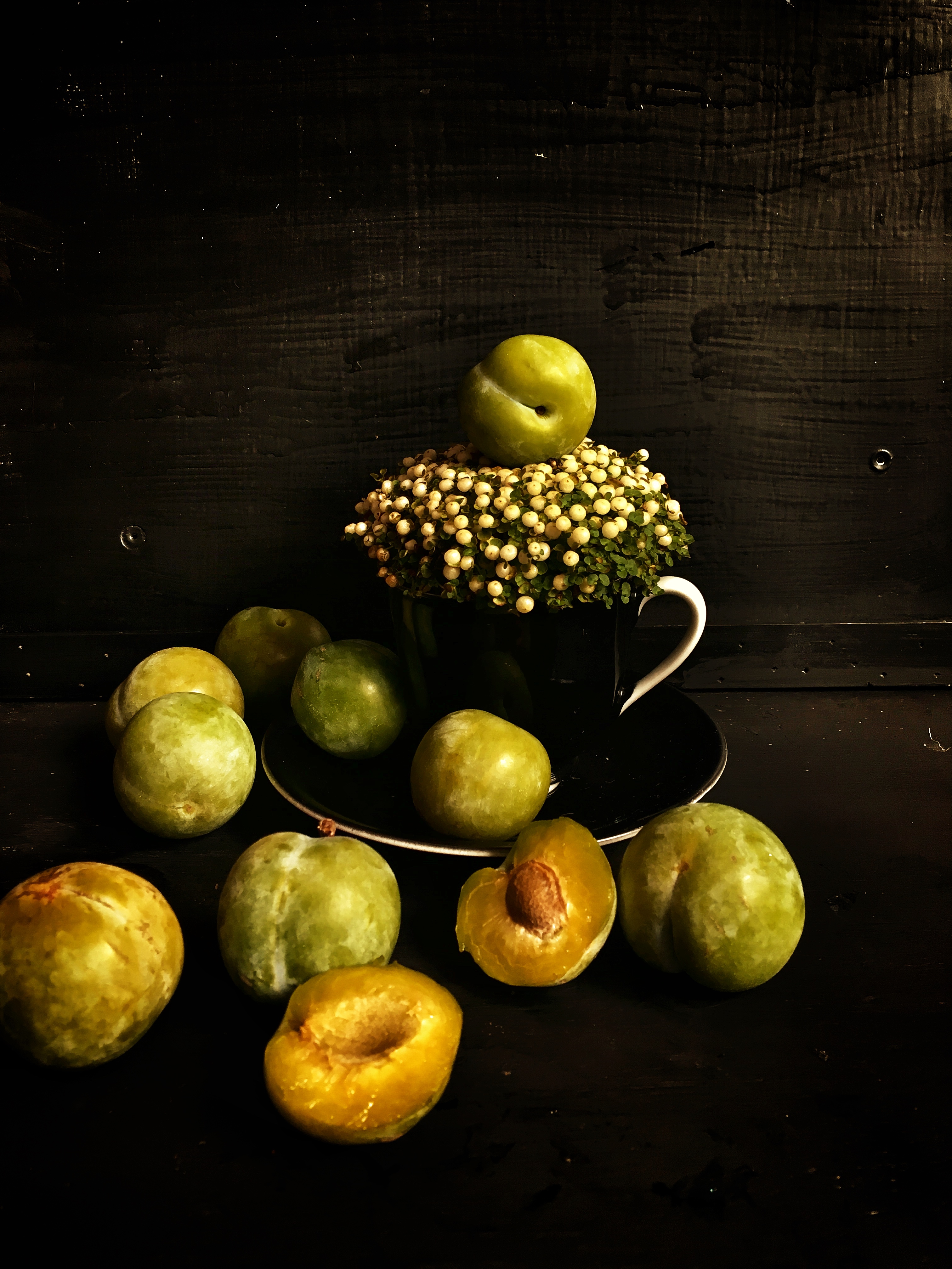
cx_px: 476
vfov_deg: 61.7
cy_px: 634
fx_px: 1063
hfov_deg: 48.2
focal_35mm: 29
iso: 80
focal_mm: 4.15
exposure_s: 1/33
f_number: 2.2
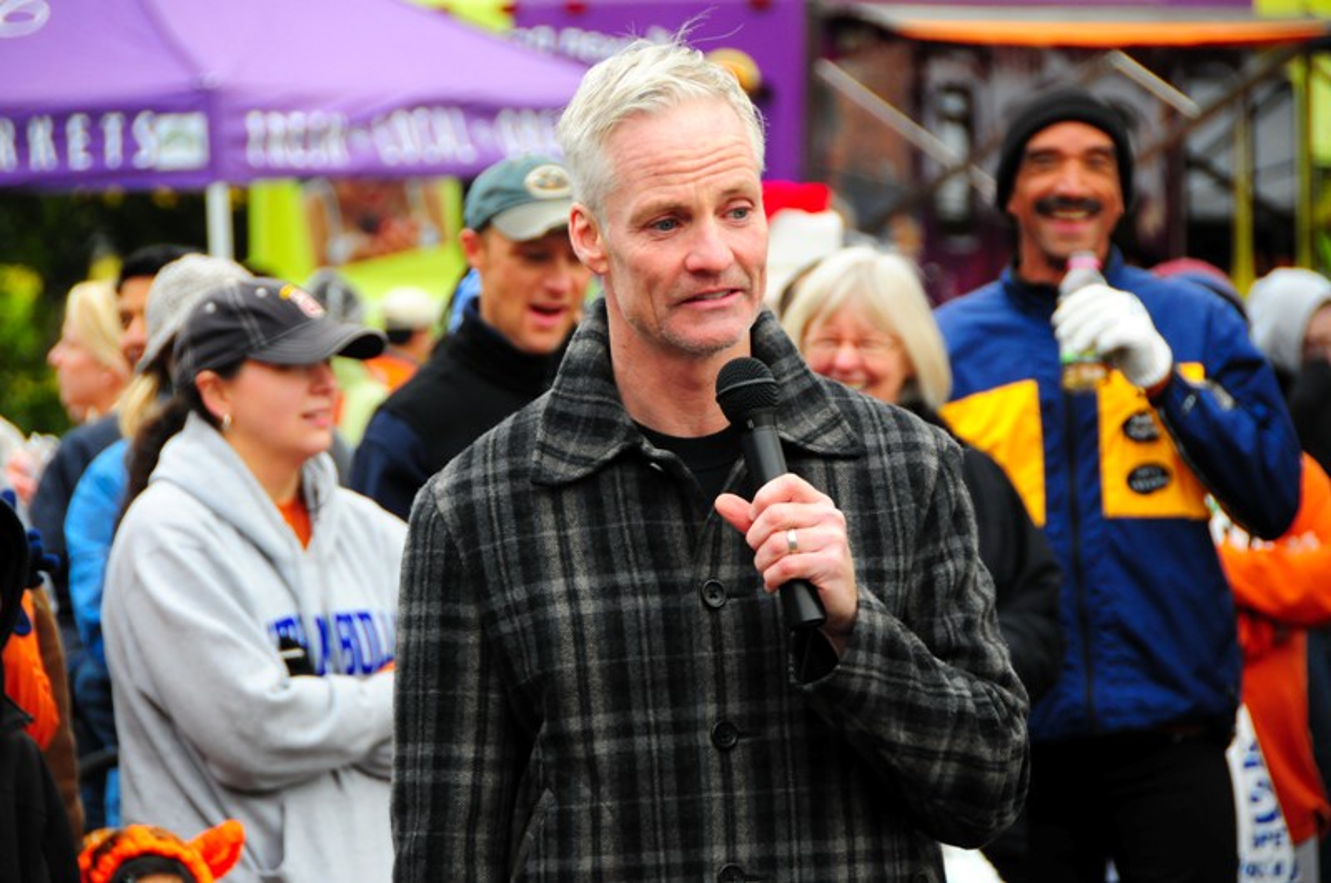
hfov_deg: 10.6
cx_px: 666
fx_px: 7199
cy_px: 442
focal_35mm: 195
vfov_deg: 7.0
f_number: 5.6
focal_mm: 130
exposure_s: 1/250
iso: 800
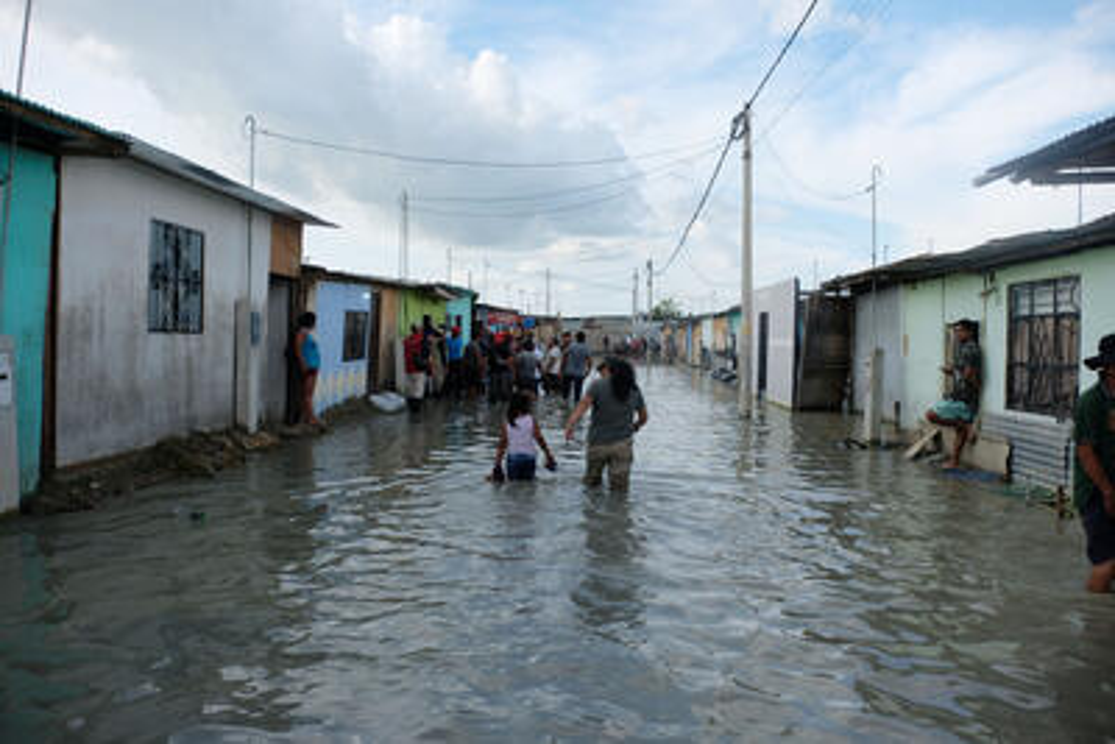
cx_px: 558
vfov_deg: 46.4
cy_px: 372
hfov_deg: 65.5
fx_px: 867
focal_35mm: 28
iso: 400
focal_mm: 18.5
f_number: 5.6
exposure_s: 1/750
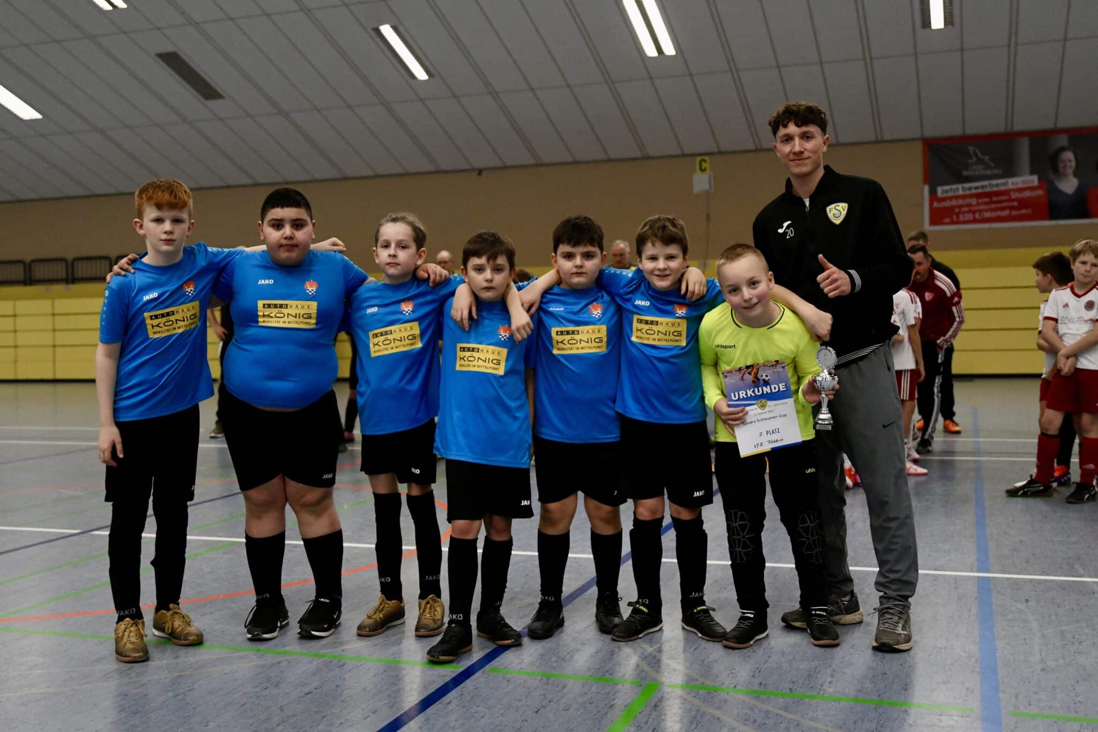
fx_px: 1067
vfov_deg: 37.8
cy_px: 366
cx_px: 549
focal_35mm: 35
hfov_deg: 54.4
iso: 5000
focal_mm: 35
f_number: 2.8
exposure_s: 1/1250
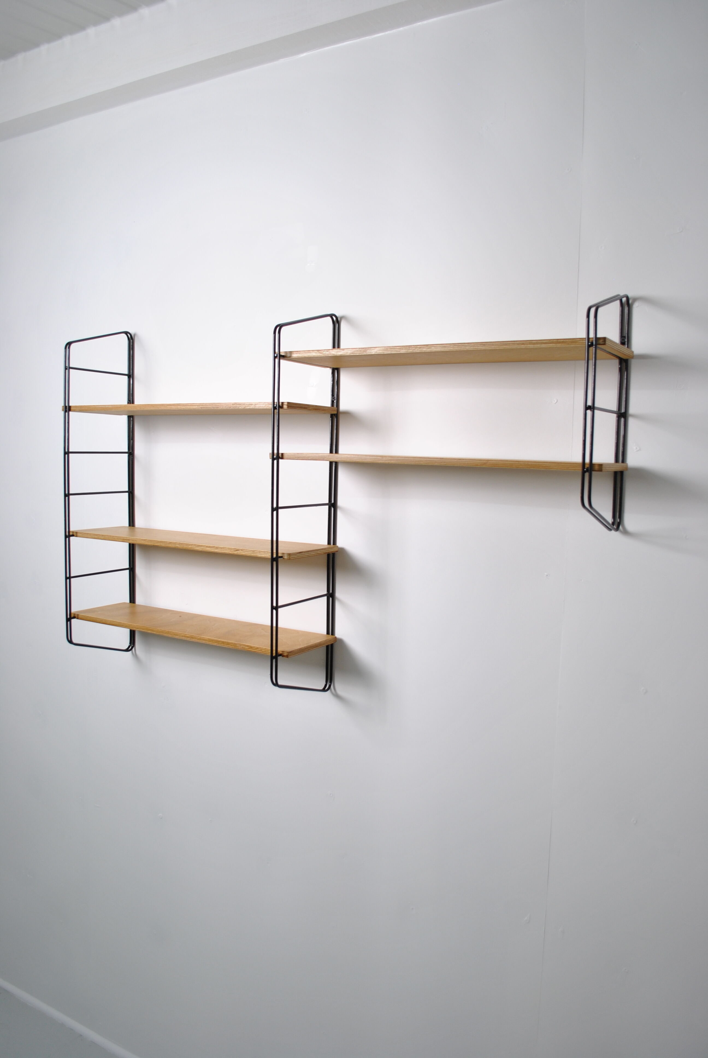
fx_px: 794
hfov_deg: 48.0
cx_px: 354
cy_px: 529
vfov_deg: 67.3
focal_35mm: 27
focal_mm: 18
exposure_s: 1/40
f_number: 3.5
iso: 200
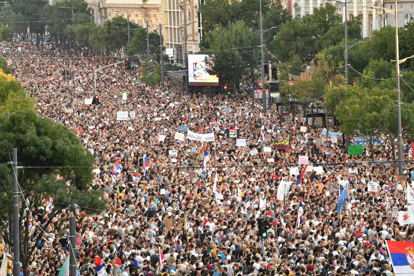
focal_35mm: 200
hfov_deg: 10.3
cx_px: 207
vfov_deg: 6.9
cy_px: 138
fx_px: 2300
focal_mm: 200
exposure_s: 1/320
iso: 1600
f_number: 7.1
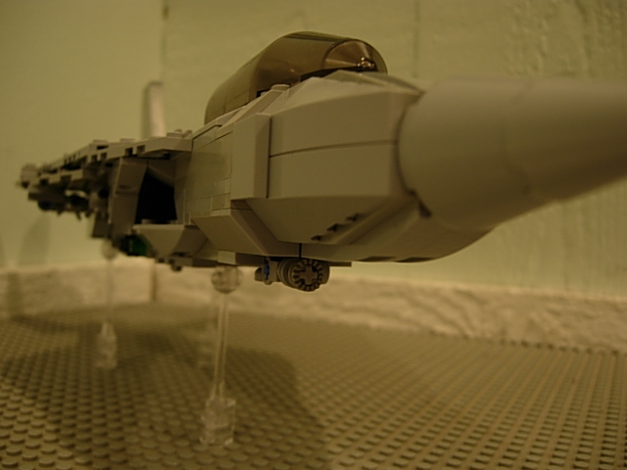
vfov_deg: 39.7
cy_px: 235
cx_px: 314
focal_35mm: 36
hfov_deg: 51.4
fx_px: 652
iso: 66
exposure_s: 1/4
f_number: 2.7
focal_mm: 7.5
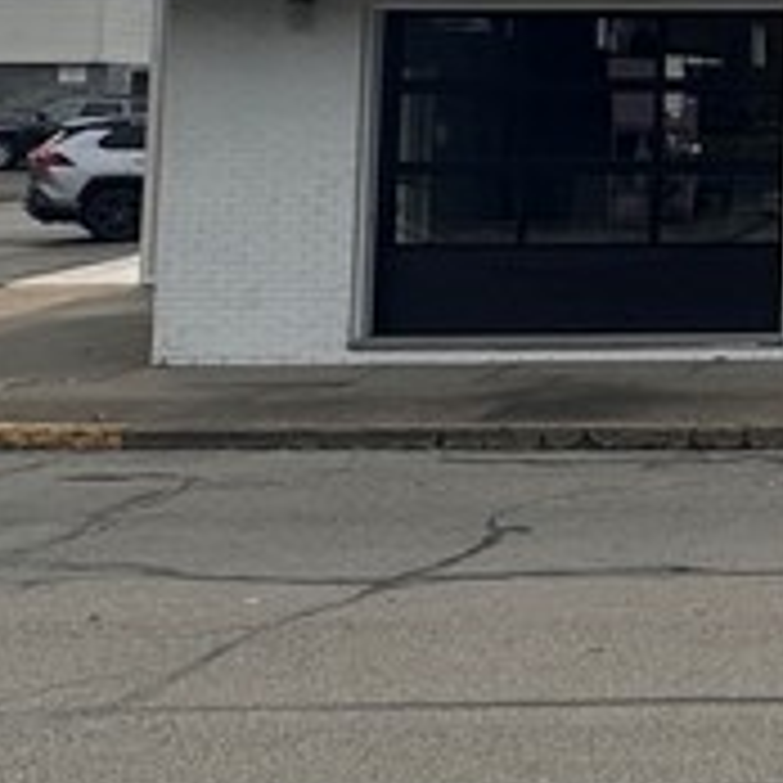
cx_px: 1346
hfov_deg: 19.0
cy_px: -18
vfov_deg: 22.7
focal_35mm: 73
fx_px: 1868
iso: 50
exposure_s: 1/2747
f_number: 2.2
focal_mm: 2.22
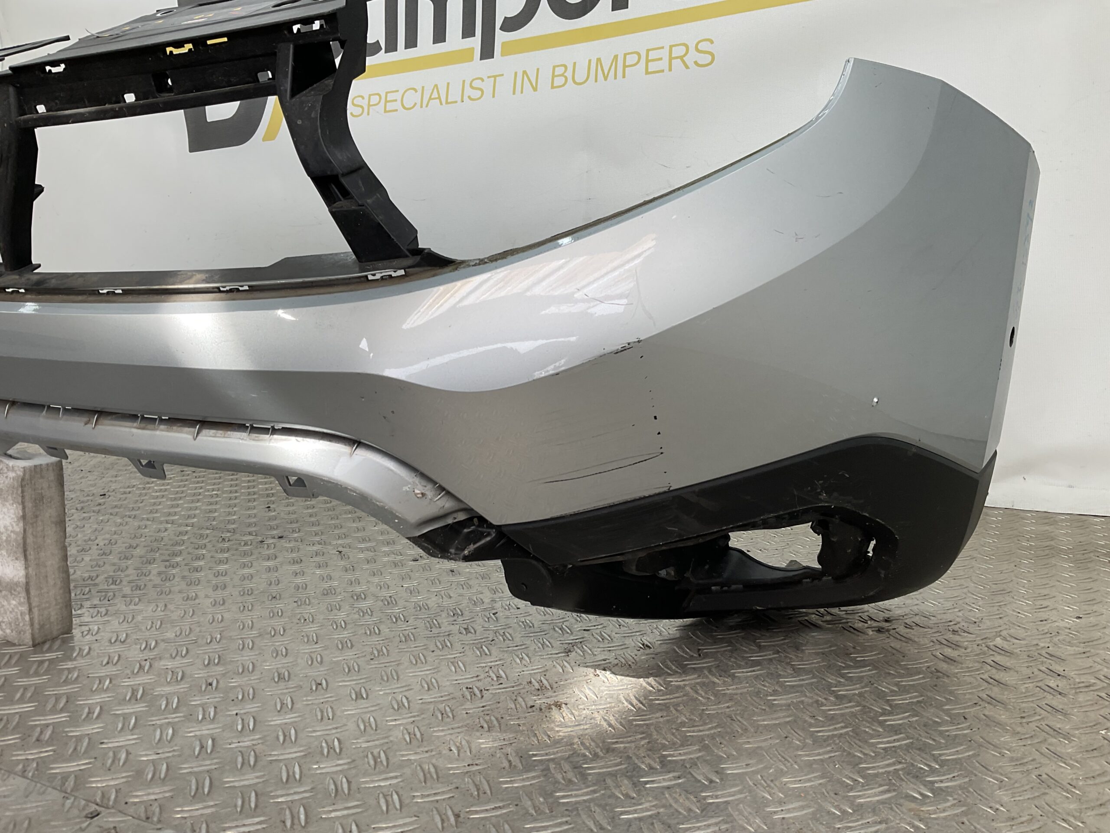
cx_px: 555
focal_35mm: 29
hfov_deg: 61.7
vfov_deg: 48.2
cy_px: 416
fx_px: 930
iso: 16
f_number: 1.8
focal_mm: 3
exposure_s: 1/155
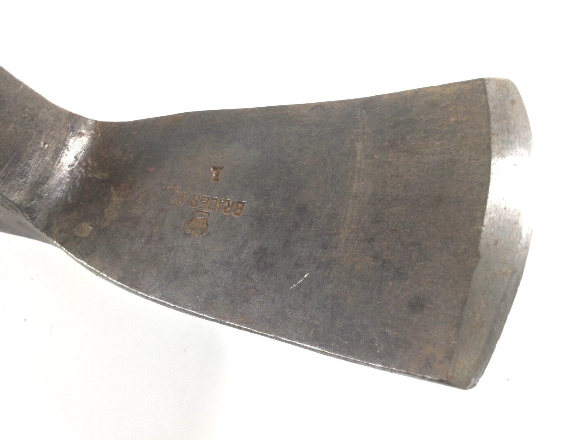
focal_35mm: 31
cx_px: 294
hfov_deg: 58.4
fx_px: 526
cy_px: 220
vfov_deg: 45.4
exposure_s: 1/33
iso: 25
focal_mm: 3.3
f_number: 2.4
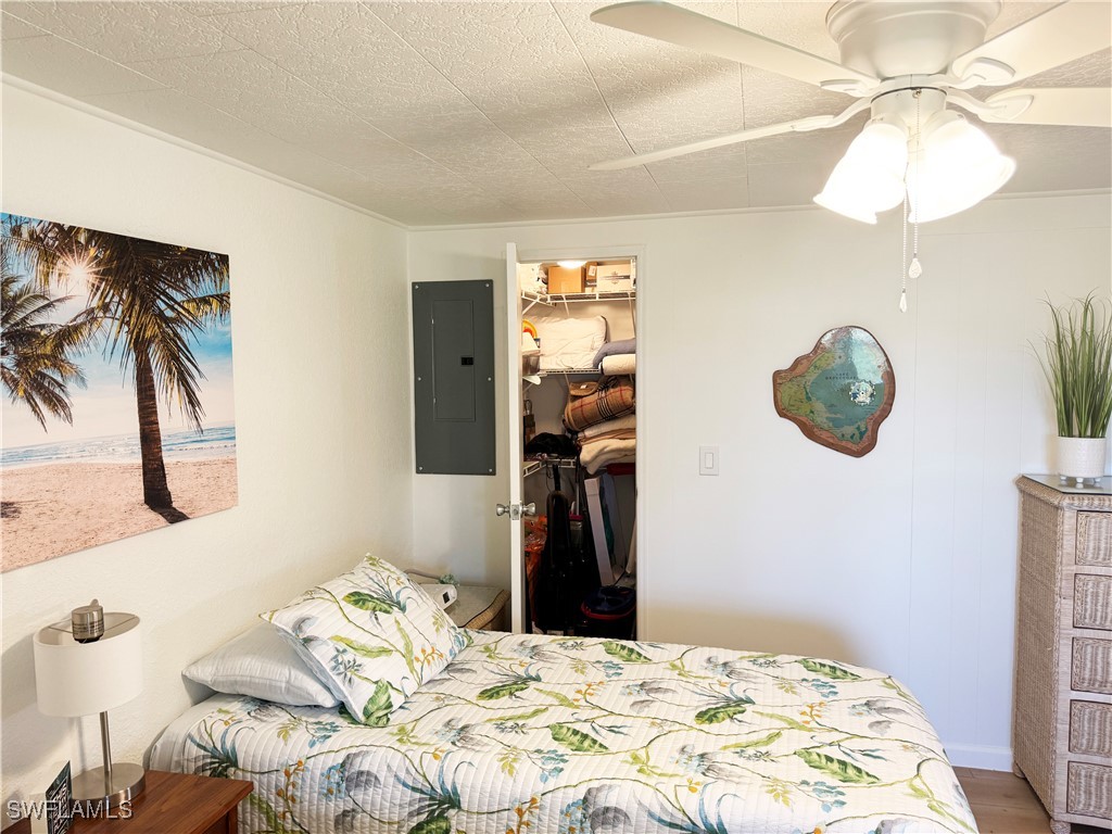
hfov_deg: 71.6
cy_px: 417
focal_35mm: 24
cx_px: 556
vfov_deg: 56.8
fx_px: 771
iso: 200
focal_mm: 6.76
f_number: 1.78
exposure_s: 1/120
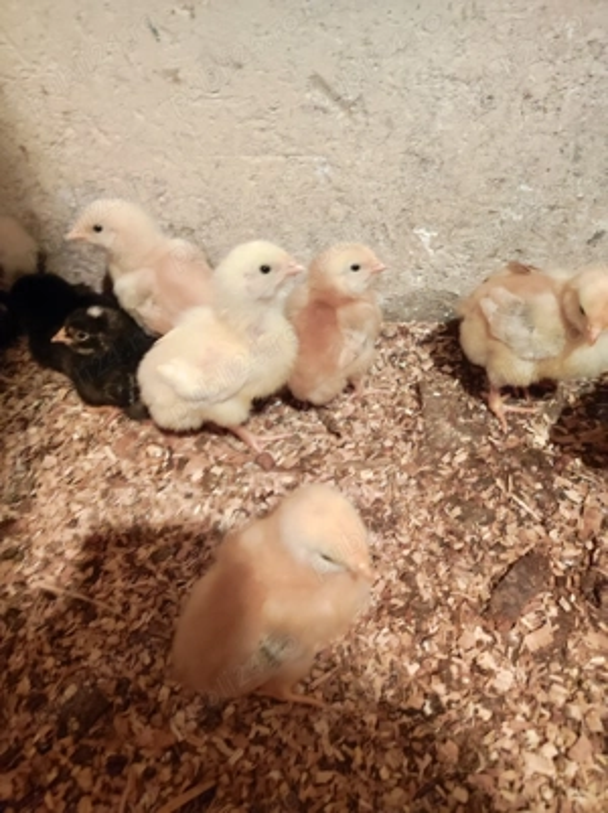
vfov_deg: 69.4
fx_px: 586
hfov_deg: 54.8
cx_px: 304
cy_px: 406
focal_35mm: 25
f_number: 1.79
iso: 2457
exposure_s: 1/20
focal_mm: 4.7
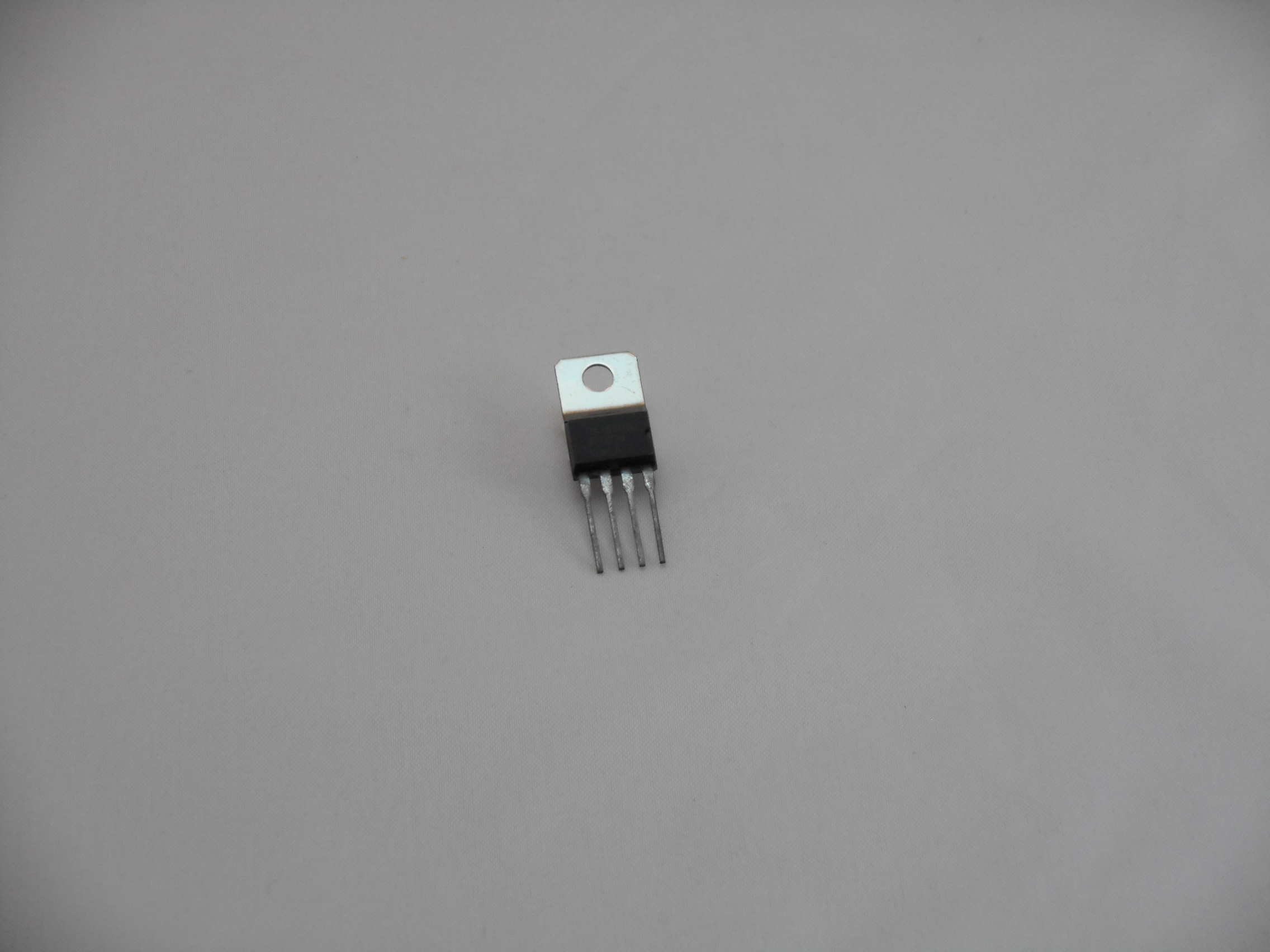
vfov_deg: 14.5
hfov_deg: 19.3
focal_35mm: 102
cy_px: 476
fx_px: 3742
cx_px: 635
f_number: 5.8
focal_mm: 18.2
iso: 320
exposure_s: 1/60
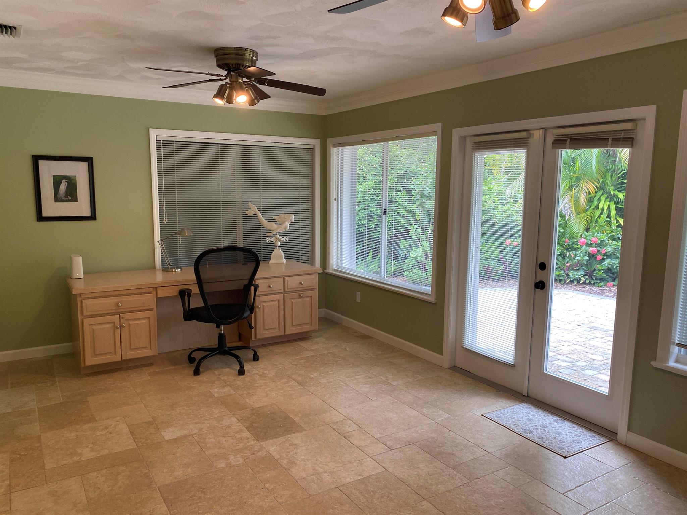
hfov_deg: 67.3
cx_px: 344
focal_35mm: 26
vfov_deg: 53.1
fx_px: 516
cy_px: 258
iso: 64
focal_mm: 4.25
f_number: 1.8
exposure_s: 1/60
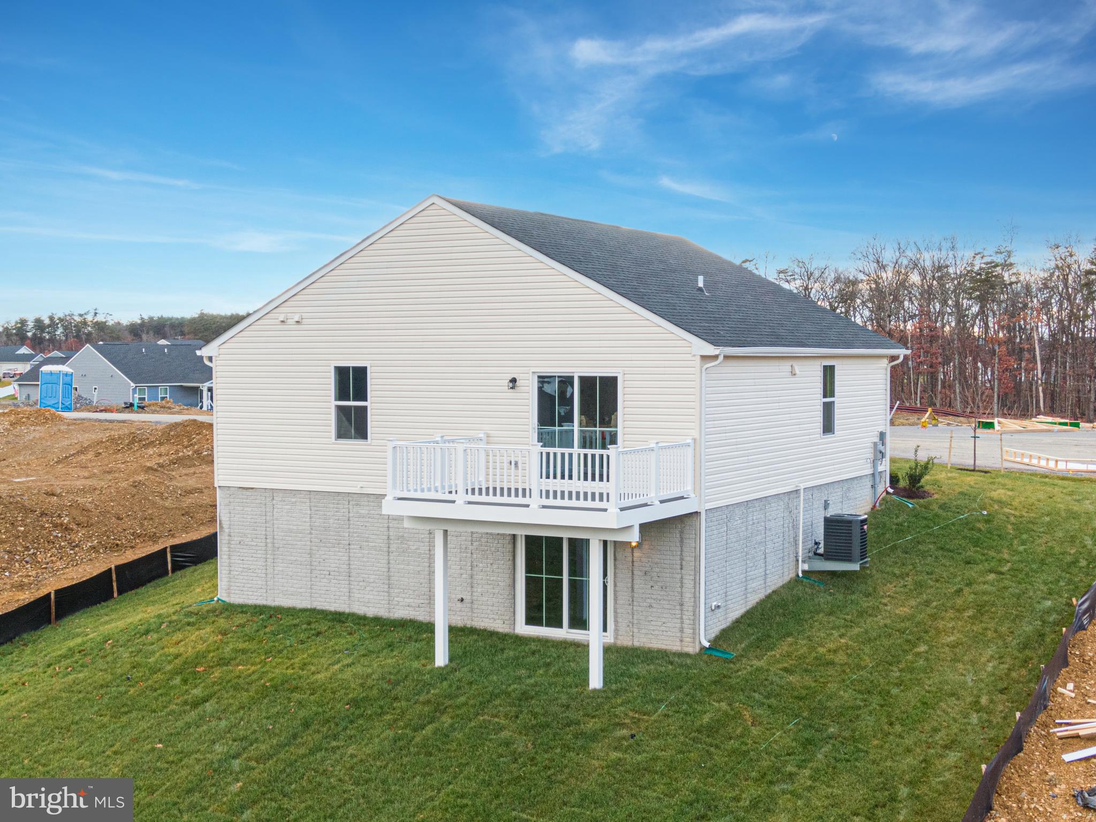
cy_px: 411
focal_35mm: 47
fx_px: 1488
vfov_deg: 30.9
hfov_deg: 40.4
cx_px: 548
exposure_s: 1/1600
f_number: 3.8
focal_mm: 8.42
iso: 100
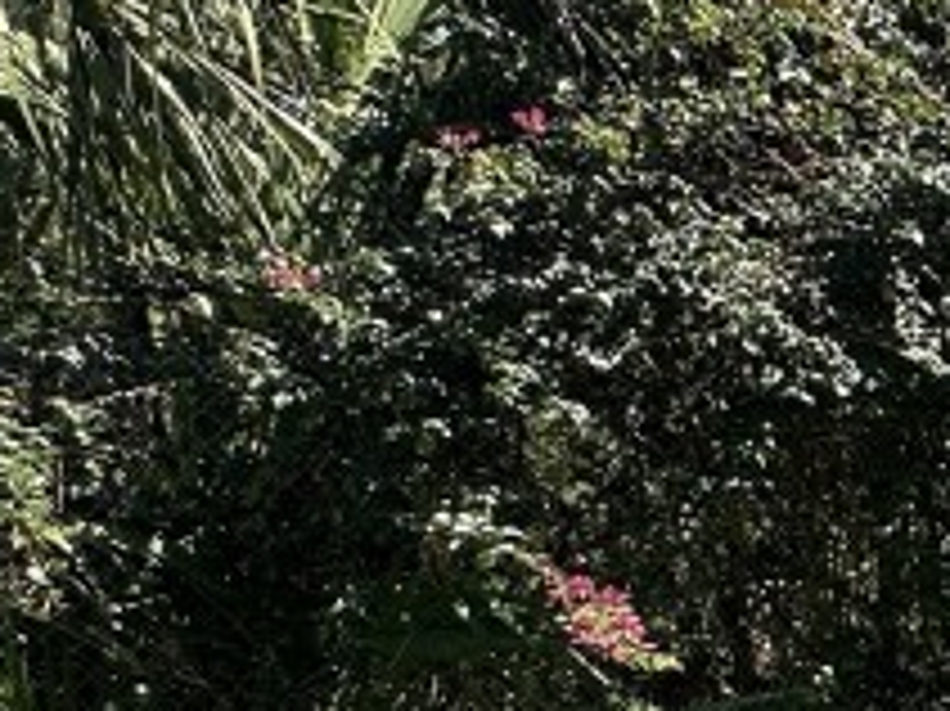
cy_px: 666
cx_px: 1616
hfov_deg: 21.3
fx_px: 1865
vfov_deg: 21.0
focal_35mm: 68
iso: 40
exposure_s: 1/910
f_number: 2.2
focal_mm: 2.22
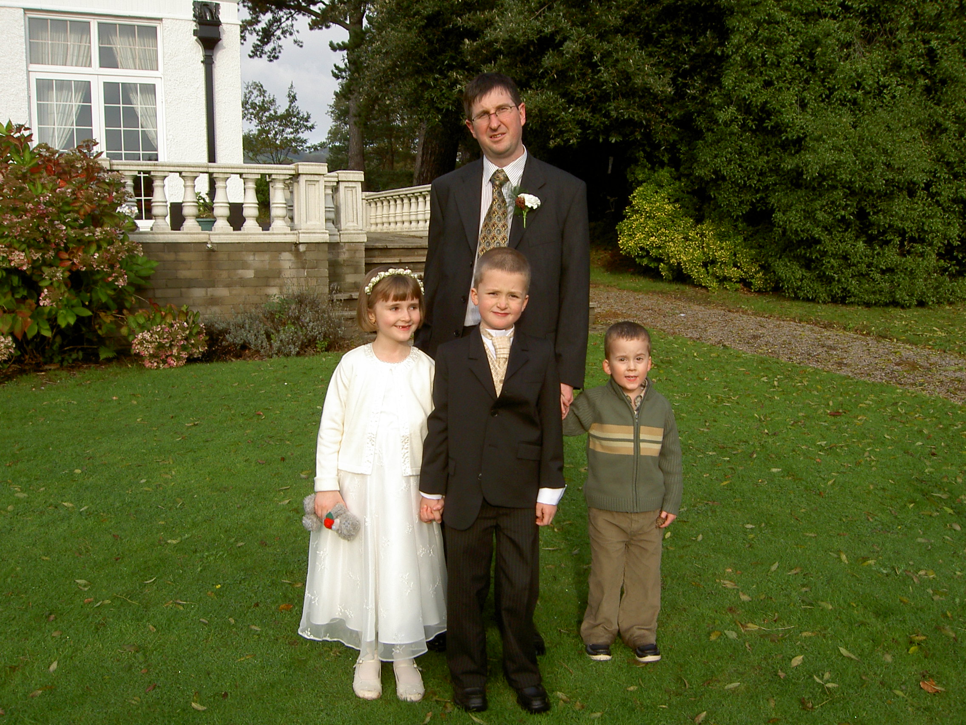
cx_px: 483
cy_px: 362
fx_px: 949
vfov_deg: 41.8
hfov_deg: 54.0
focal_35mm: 34
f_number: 4.7
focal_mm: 5.6
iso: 50
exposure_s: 1/160
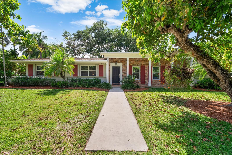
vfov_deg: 73.7
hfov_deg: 96.7
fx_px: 103
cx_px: 116
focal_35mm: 16
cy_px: 78
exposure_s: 1/100
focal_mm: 16
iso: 250
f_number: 11
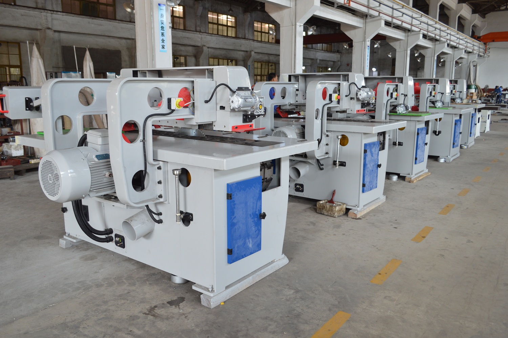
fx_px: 423
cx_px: 254
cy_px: 169
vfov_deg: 43.5
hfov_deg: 62.0
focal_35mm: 30
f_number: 4.5
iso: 400
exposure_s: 1/80
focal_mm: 20
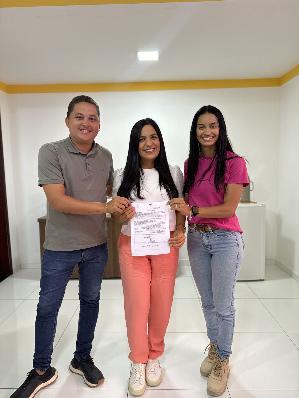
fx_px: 276
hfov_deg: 56.8
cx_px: 150
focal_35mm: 24
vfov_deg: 71.6
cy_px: 199
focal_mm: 6.76
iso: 200
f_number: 1.78
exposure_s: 1/89
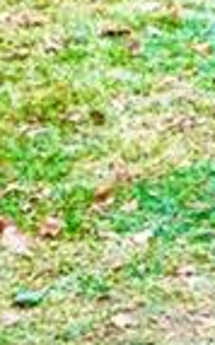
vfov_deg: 5.6
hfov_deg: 2.9
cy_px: -485
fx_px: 3432
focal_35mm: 365
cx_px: 1756
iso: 250
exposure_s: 1/10
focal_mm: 32
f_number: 8
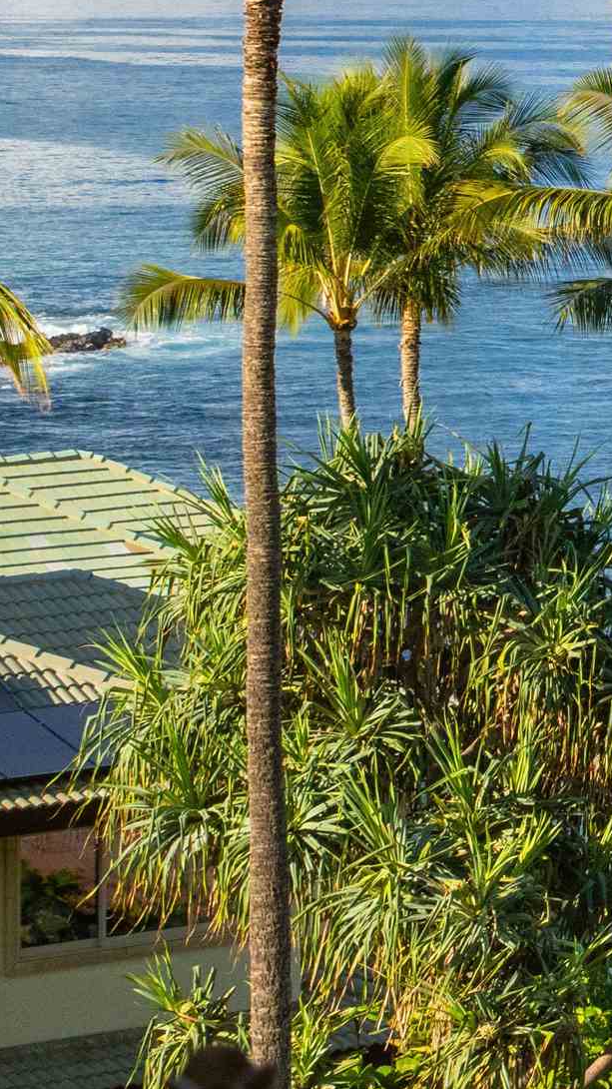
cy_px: 116
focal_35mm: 178
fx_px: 5136
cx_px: 1211
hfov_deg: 6.6
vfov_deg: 12.0
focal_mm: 29
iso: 800
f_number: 8
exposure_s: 1/250
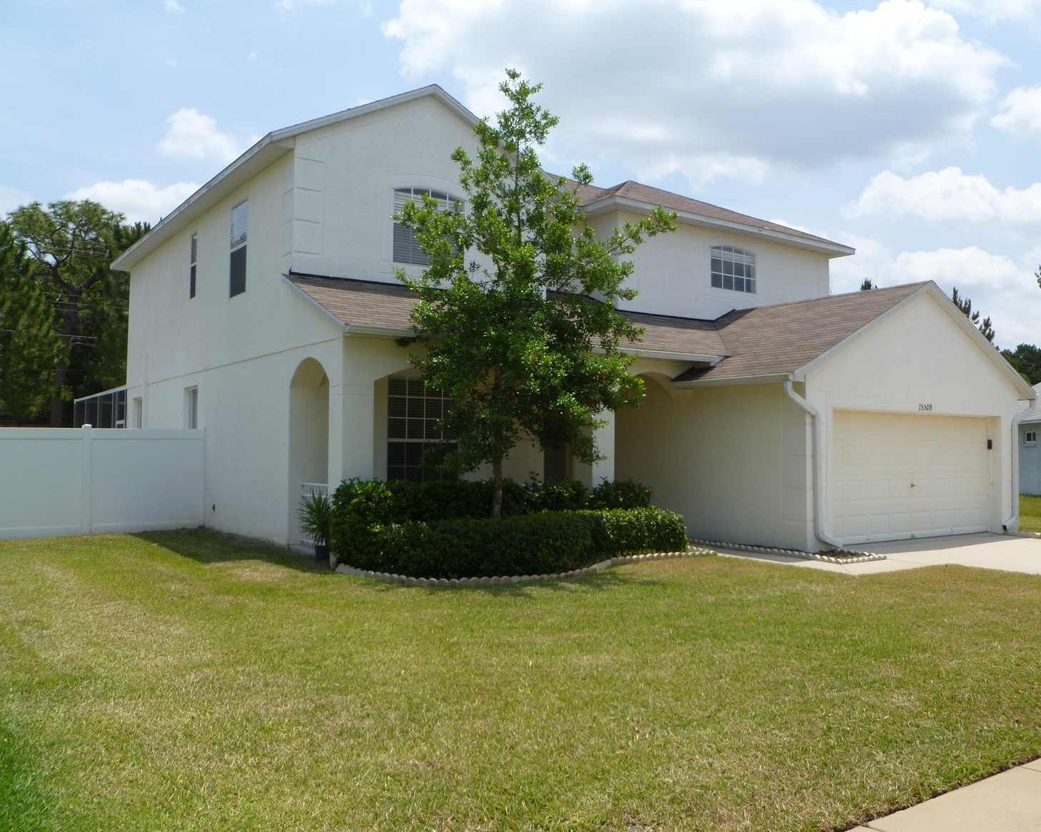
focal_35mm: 30
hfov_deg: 58.8
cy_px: 416
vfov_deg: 48.5
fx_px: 924
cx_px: 543
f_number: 3.3
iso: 80
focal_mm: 5
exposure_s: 1/1000
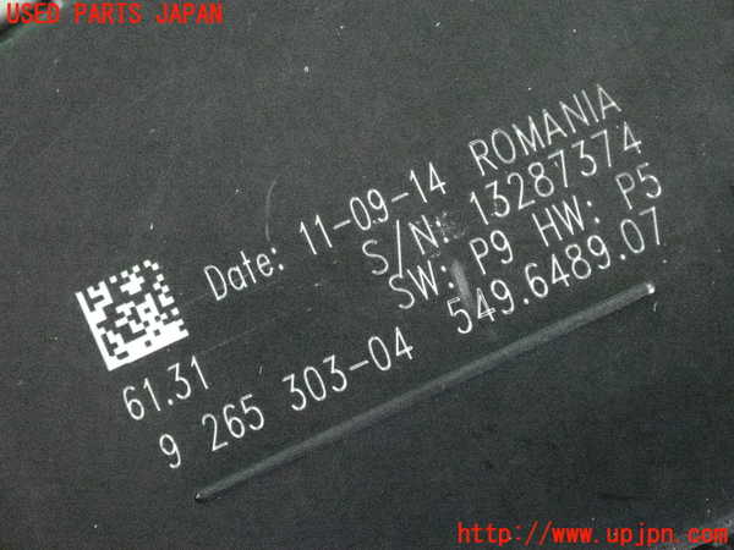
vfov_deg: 14.8
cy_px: 275
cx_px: 367
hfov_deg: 19.6
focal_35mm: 100
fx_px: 2120
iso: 12800
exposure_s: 1/100
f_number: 4.9
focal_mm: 18
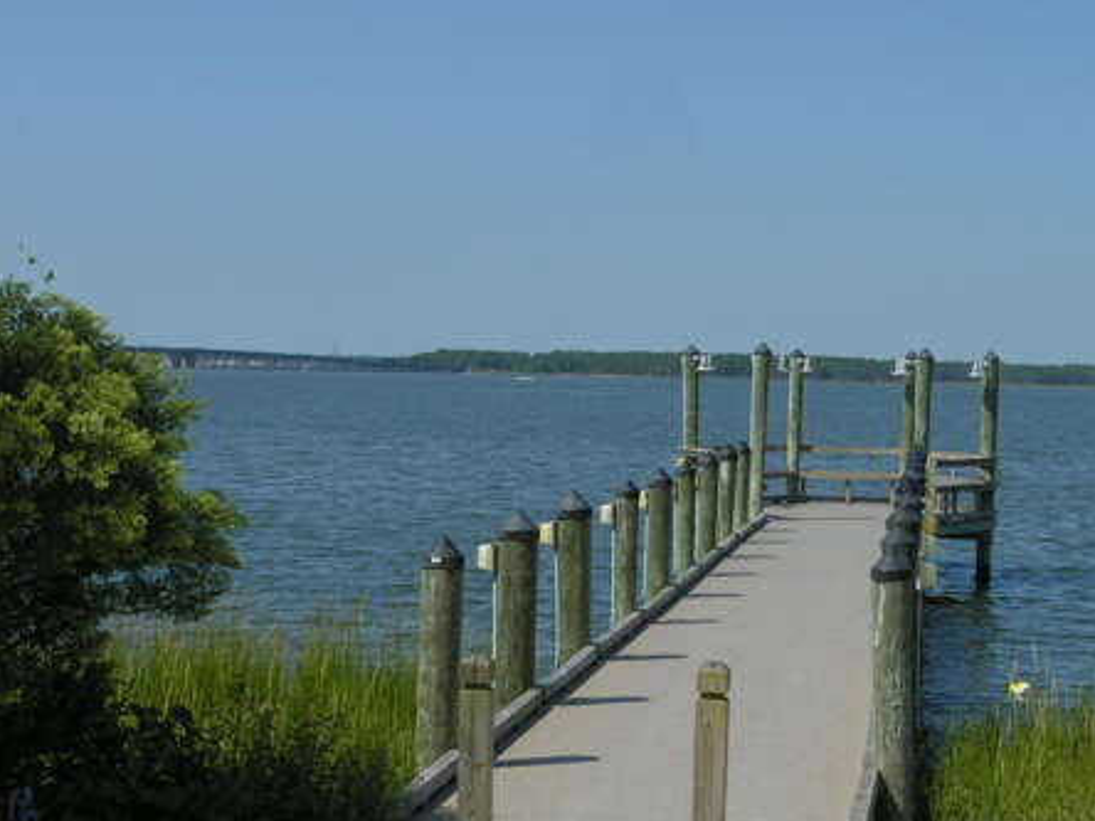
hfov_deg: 24.4
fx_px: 2531
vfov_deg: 18.4
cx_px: 682
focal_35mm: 80
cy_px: 530
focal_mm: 13.2
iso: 50
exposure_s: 1/253
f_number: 7.3
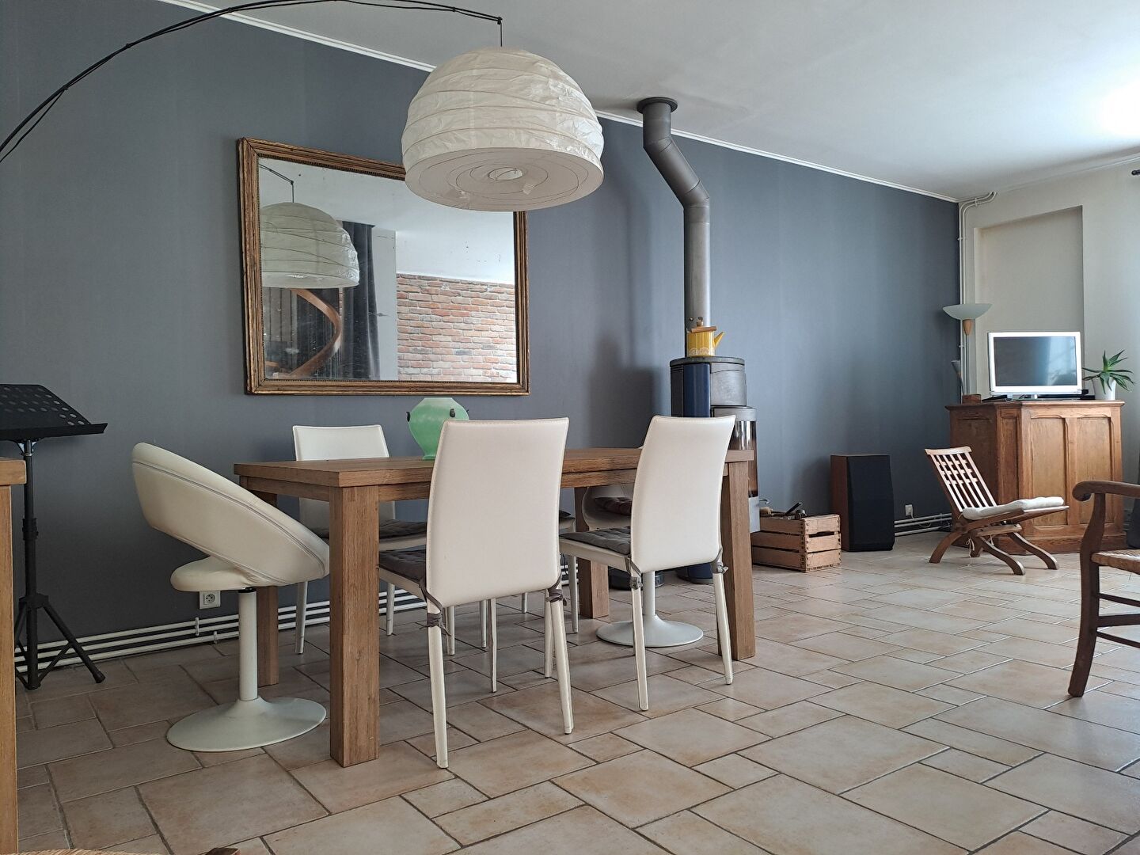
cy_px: 428
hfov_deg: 69.4
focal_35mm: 25
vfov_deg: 54.9
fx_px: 823
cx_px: 570
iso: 64
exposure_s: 1/50
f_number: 1.8
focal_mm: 4.65
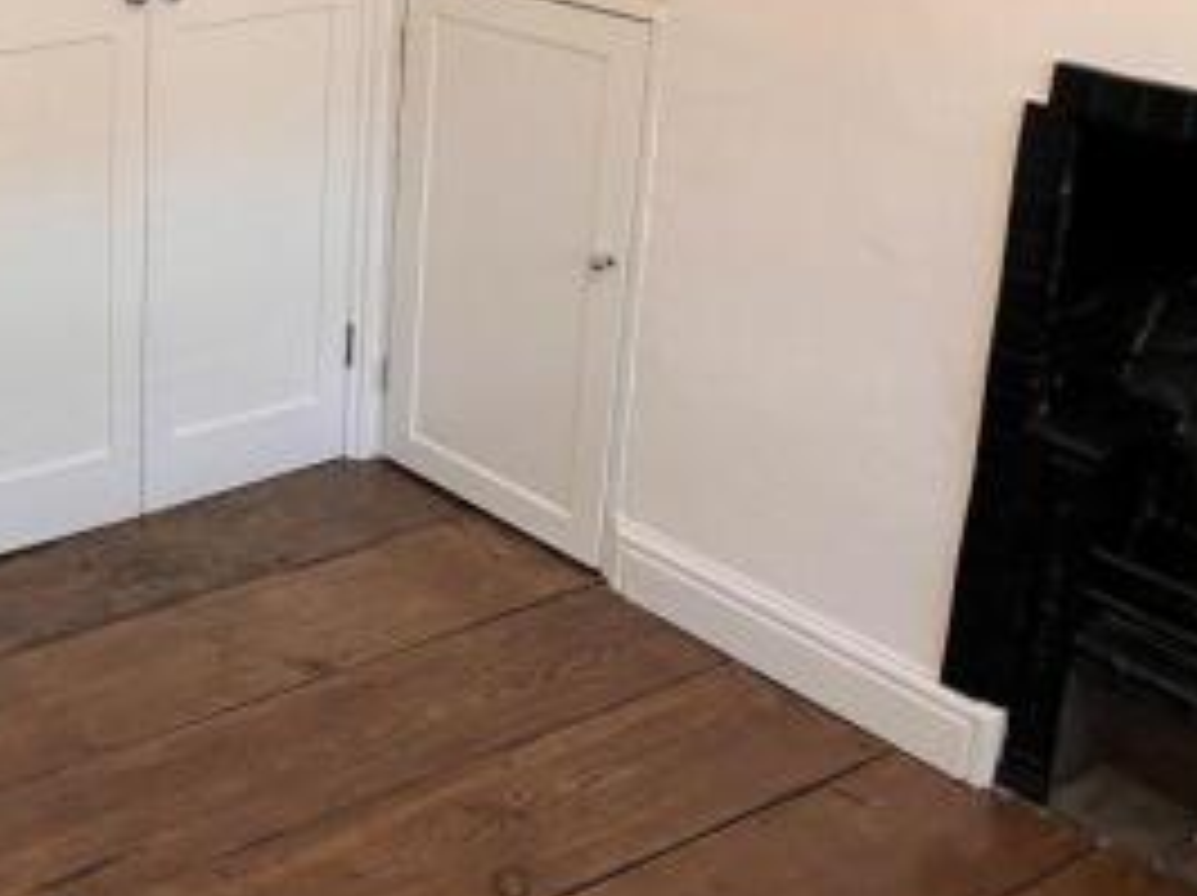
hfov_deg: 31.1
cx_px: -25
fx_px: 1969
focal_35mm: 57
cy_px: 205
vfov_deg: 25.3
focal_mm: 5.1
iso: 100
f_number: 1.6
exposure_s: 1/50
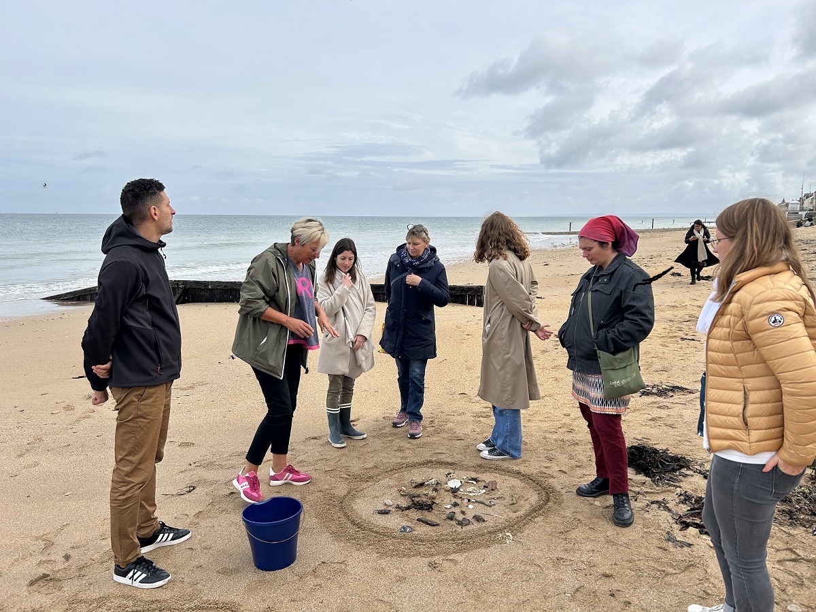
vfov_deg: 53.1
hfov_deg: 67.3
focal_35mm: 26
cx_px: 408
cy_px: 306
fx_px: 613
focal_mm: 5.7
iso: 50
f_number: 1.5
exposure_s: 1/3460
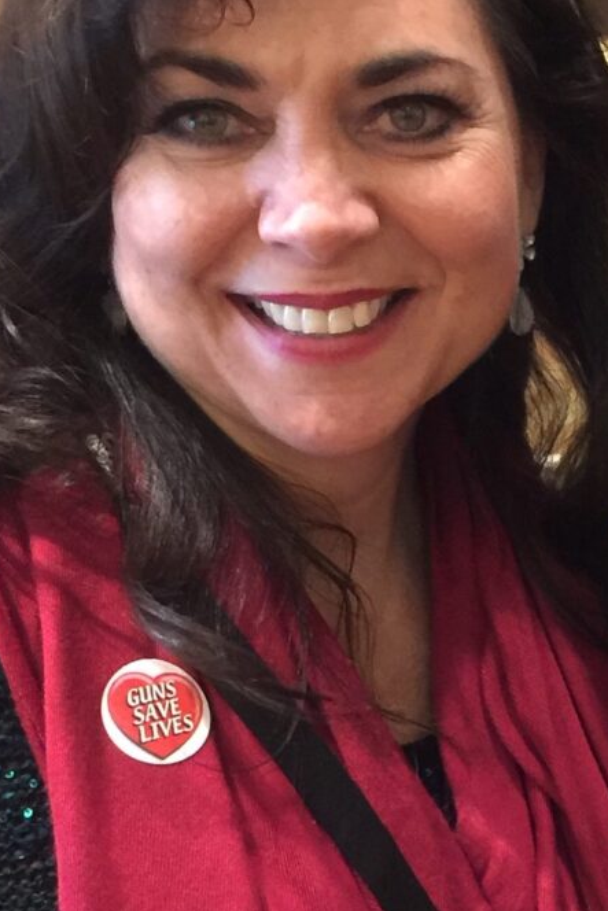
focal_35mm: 93
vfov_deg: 21.3
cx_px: 667
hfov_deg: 14.4
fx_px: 2355
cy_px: 853
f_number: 2.2
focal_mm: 4.15
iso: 125
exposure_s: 1/4
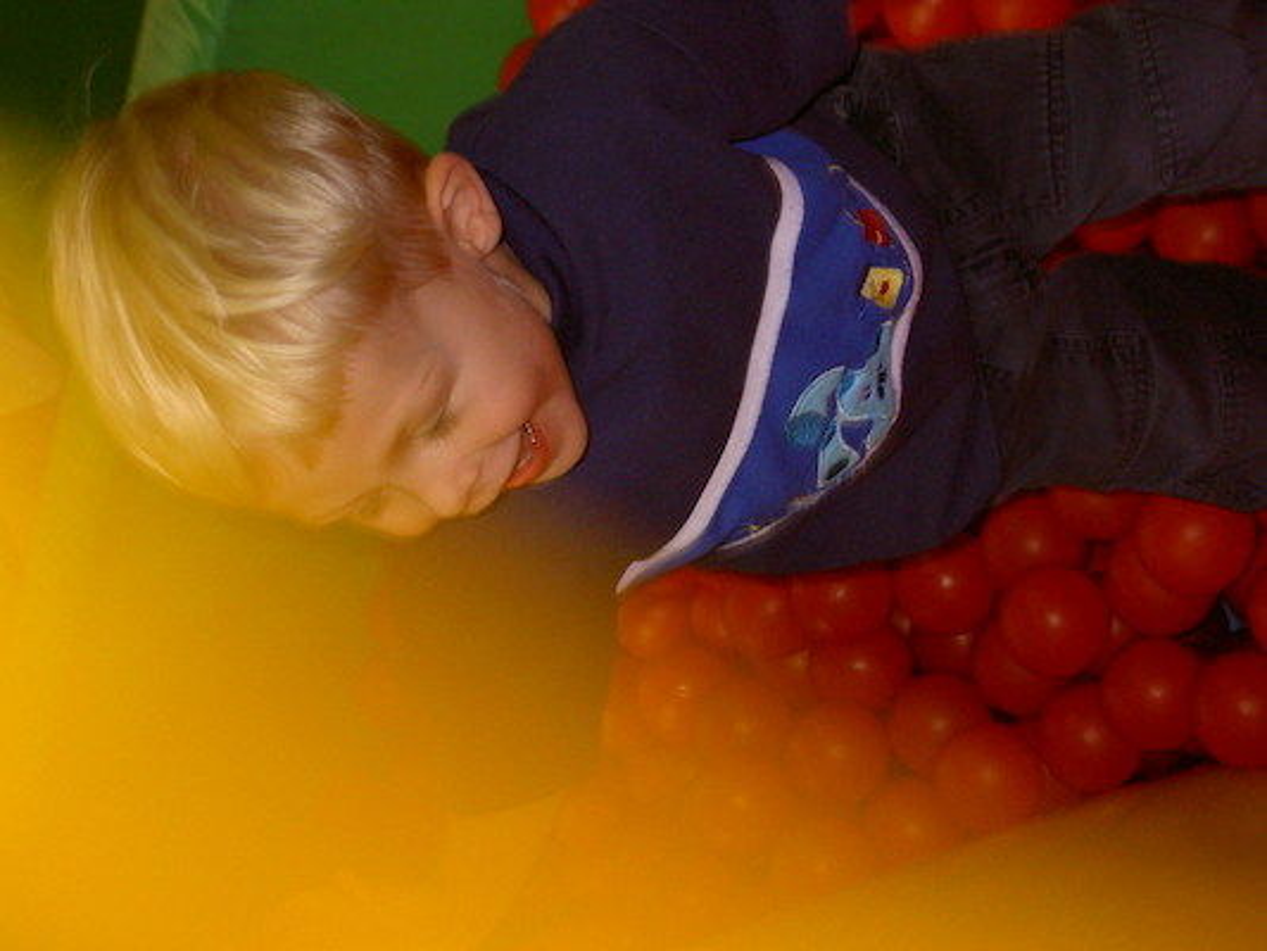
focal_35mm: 75
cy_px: 476
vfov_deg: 19.6
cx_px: 634
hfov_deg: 26.0
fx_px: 2746
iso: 200
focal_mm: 12.4
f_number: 4.2
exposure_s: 1/80
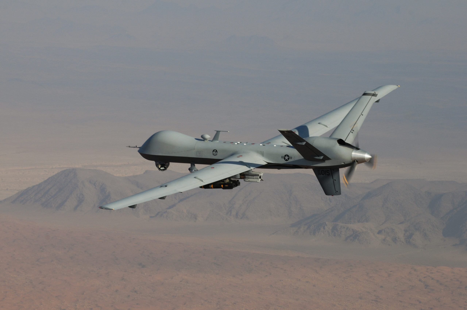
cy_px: 155
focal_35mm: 255
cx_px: 234
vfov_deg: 5.4
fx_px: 3304
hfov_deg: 8.1
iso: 200
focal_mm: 170
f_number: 10
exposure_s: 1/400
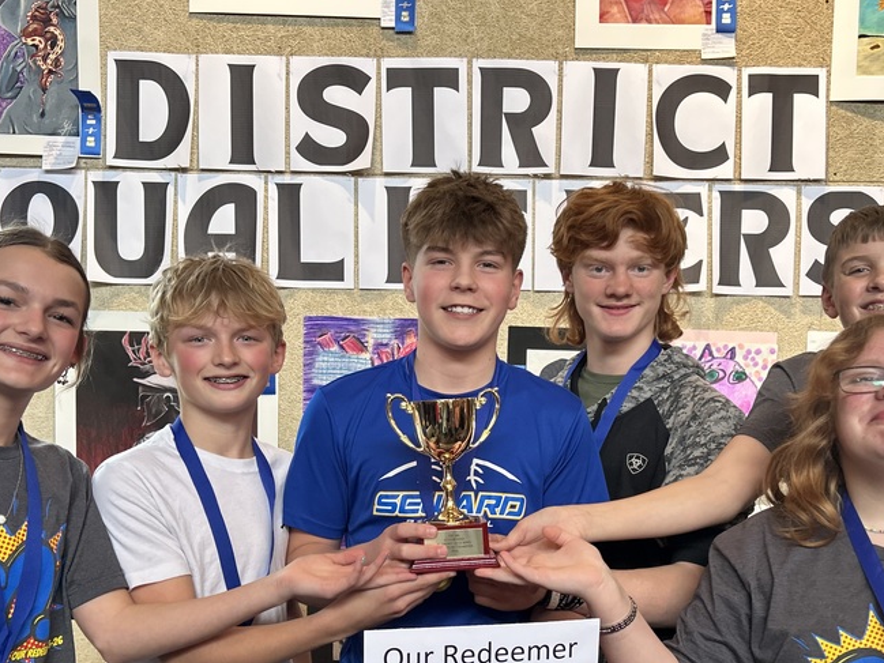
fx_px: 1047
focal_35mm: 41
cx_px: 471
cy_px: 447
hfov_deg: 45.7
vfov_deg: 34.8
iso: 100
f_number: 1.5
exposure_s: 1/120
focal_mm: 5.7
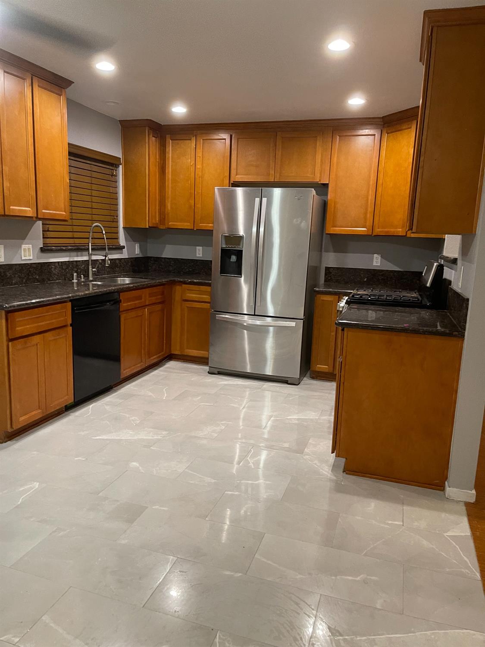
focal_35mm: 26
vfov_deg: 67.3
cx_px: 242
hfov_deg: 53.1
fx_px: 486
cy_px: 324
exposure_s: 1/60
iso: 320
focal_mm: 5.1
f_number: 1.6
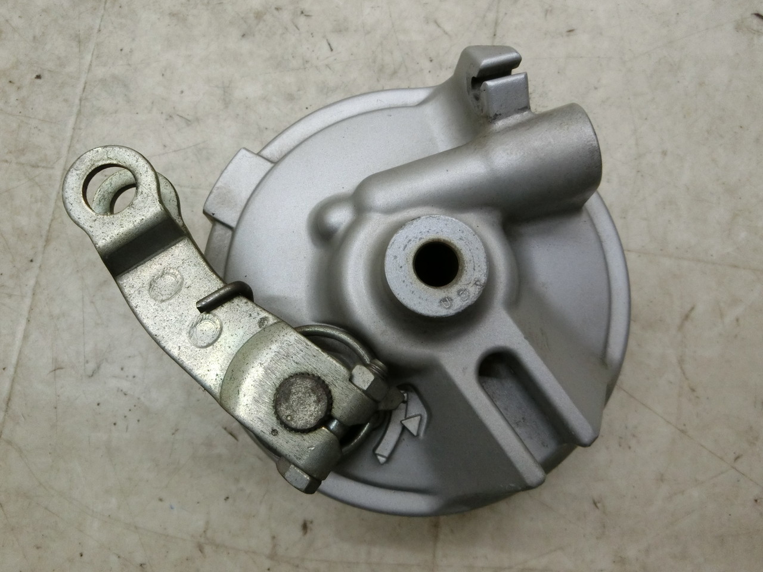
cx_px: 382
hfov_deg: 69.4
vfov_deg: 54.9
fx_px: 551
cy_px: 286
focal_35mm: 25
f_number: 3.5
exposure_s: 1/125
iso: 400
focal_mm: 4.5
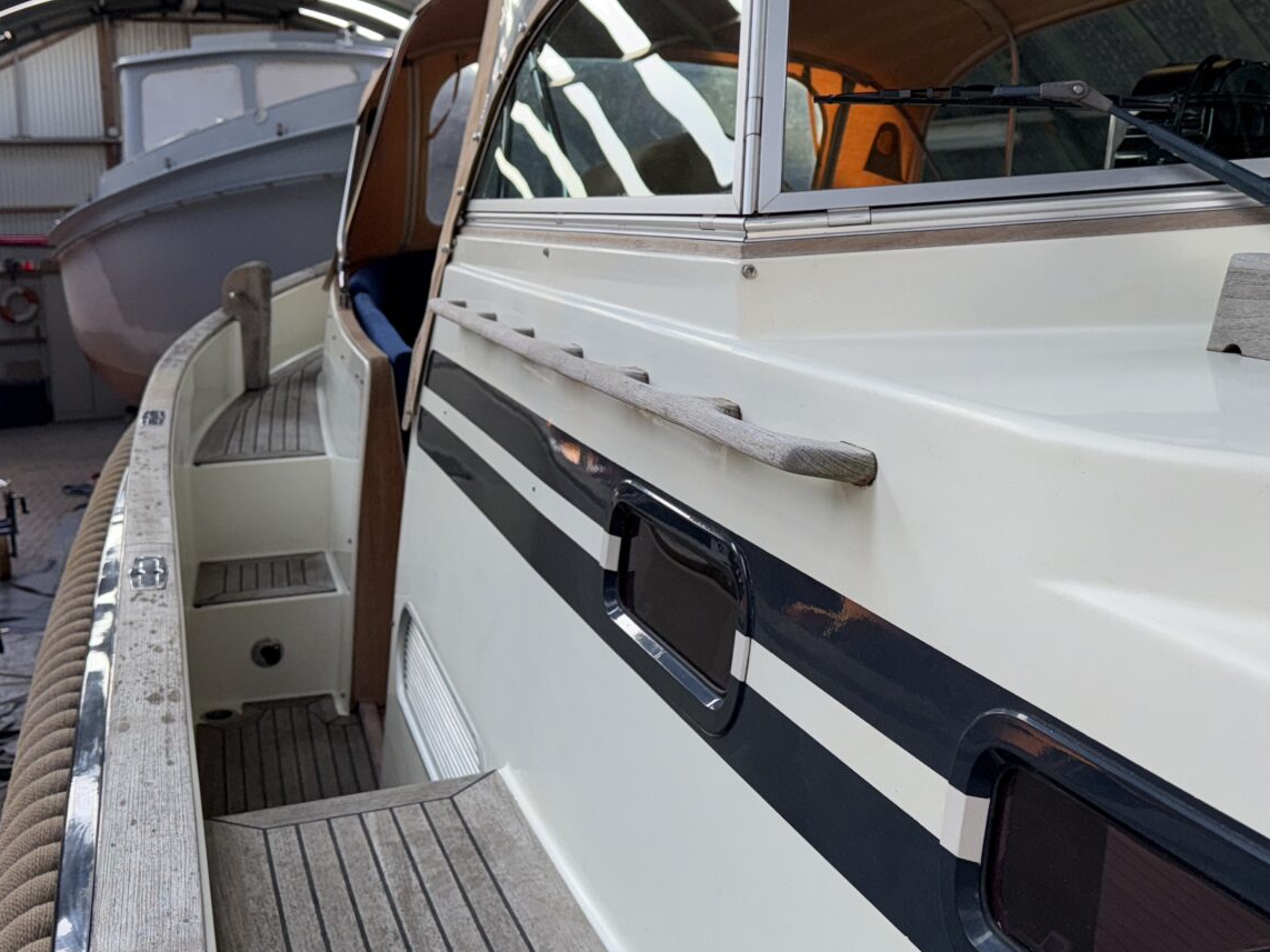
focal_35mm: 42
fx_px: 1541
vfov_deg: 34.3
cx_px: 680
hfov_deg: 44.8
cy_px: 390
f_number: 1.78
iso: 64
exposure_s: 1/521
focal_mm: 6.76
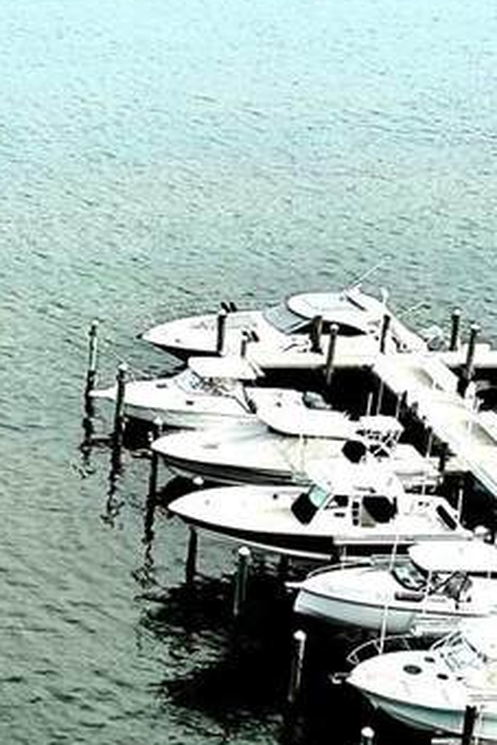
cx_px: -339
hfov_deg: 13.4
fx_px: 1944
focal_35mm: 94
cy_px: 180
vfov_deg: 21.5
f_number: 1.78
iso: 80
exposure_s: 1/3717
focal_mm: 6.86
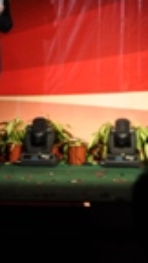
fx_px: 1874
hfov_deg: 4.5
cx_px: -97
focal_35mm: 269
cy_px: 2
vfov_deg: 8.0
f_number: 5.6
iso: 250
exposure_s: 1/125
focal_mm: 55
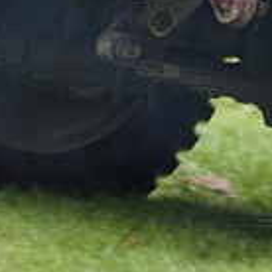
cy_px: -457
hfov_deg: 0.9
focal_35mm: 1967
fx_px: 17486
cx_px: 1125
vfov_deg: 0.9
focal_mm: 200
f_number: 4
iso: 800
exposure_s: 1/320
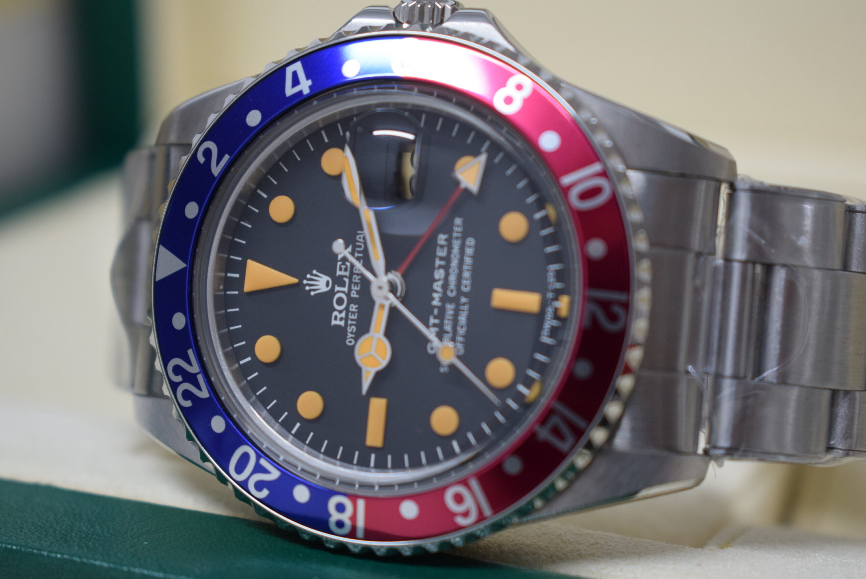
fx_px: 1878
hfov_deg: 26.0
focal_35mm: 78
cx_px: 433
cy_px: 290
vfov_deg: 17.5
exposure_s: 1/60
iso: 900
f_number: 5.6
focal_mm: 52
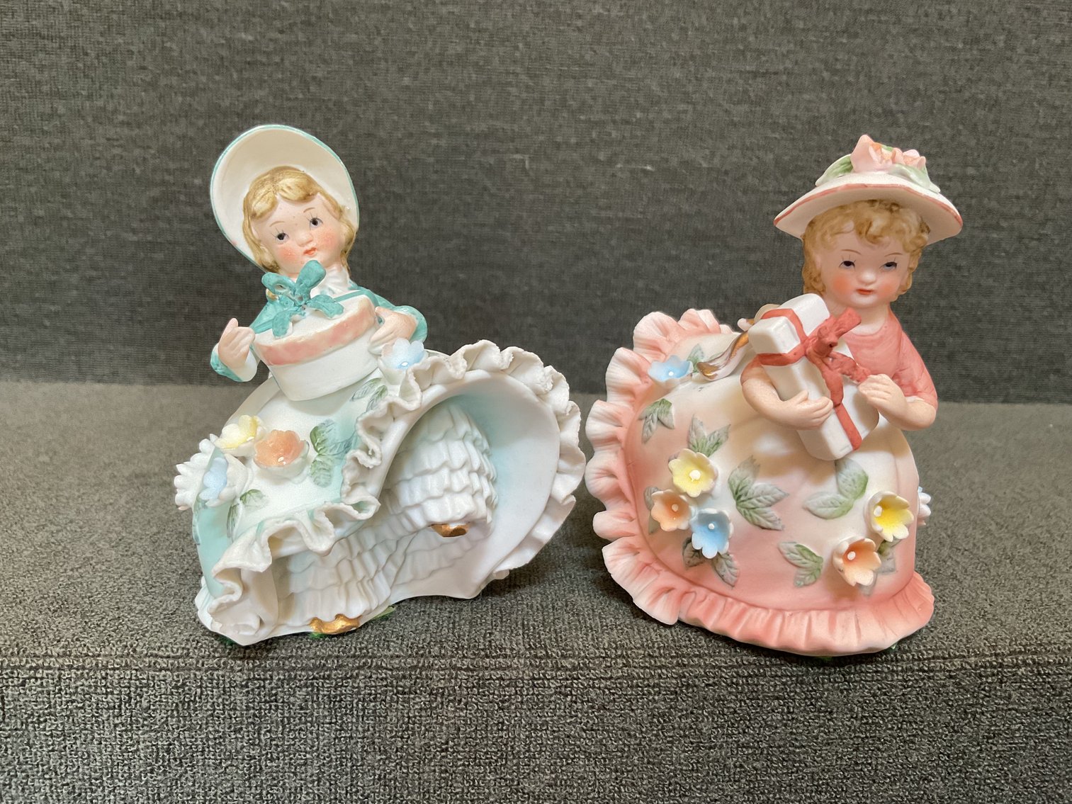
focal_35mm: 29
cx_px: 536
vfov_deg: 48.2
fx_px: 898
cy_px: 402
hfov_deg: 61.7
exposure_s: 1/60
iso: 125
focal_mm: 3
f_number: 1.8
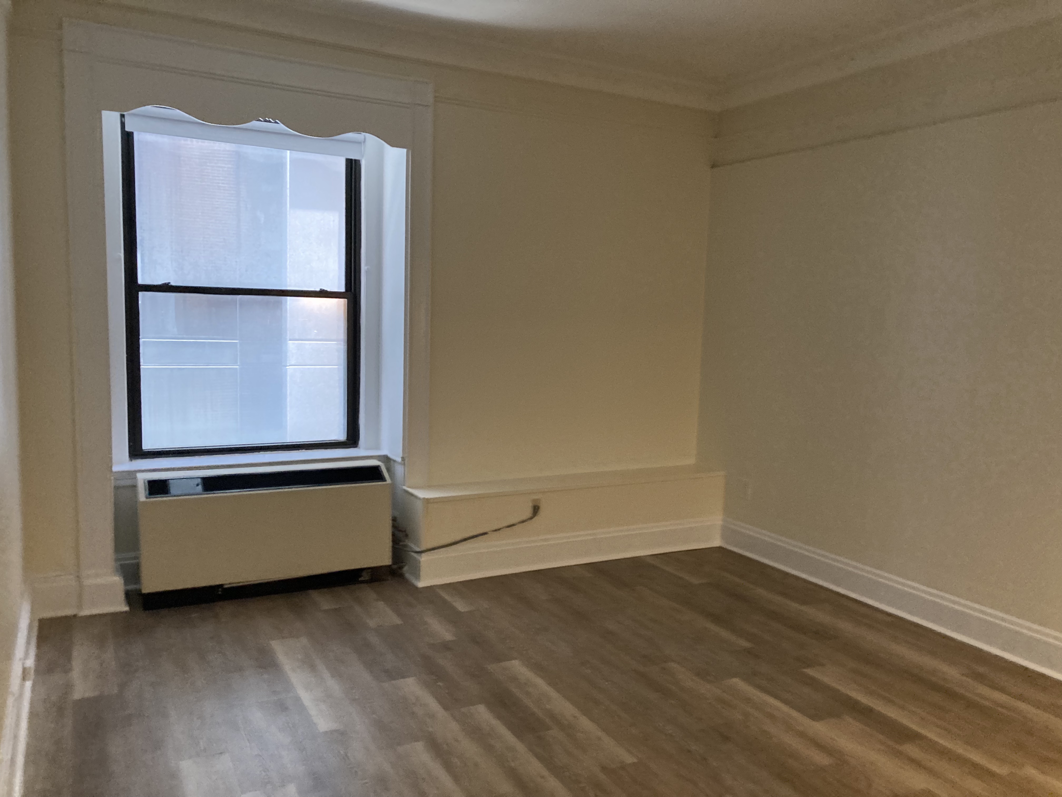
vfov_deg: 49.7
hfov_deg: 63.4
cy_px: 398
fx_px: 859
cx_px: 531
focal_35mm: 28
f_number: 1.8
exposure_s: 1/40
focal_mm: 3.99
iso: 320
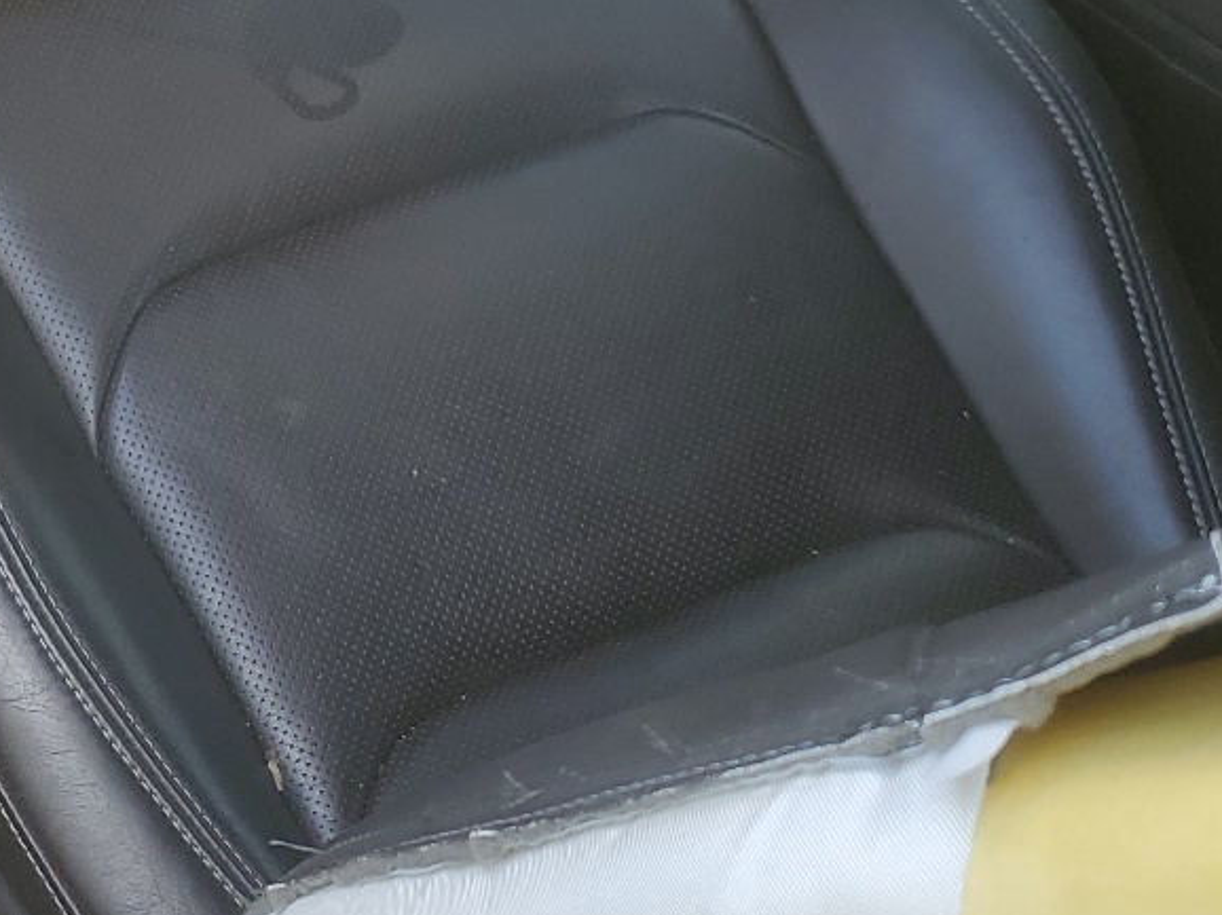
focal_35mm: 72
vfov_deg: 19.4
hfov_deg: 26.6
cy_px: -135
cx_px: 279
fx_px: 2541
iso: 57
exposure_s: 1/120
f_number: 1.5
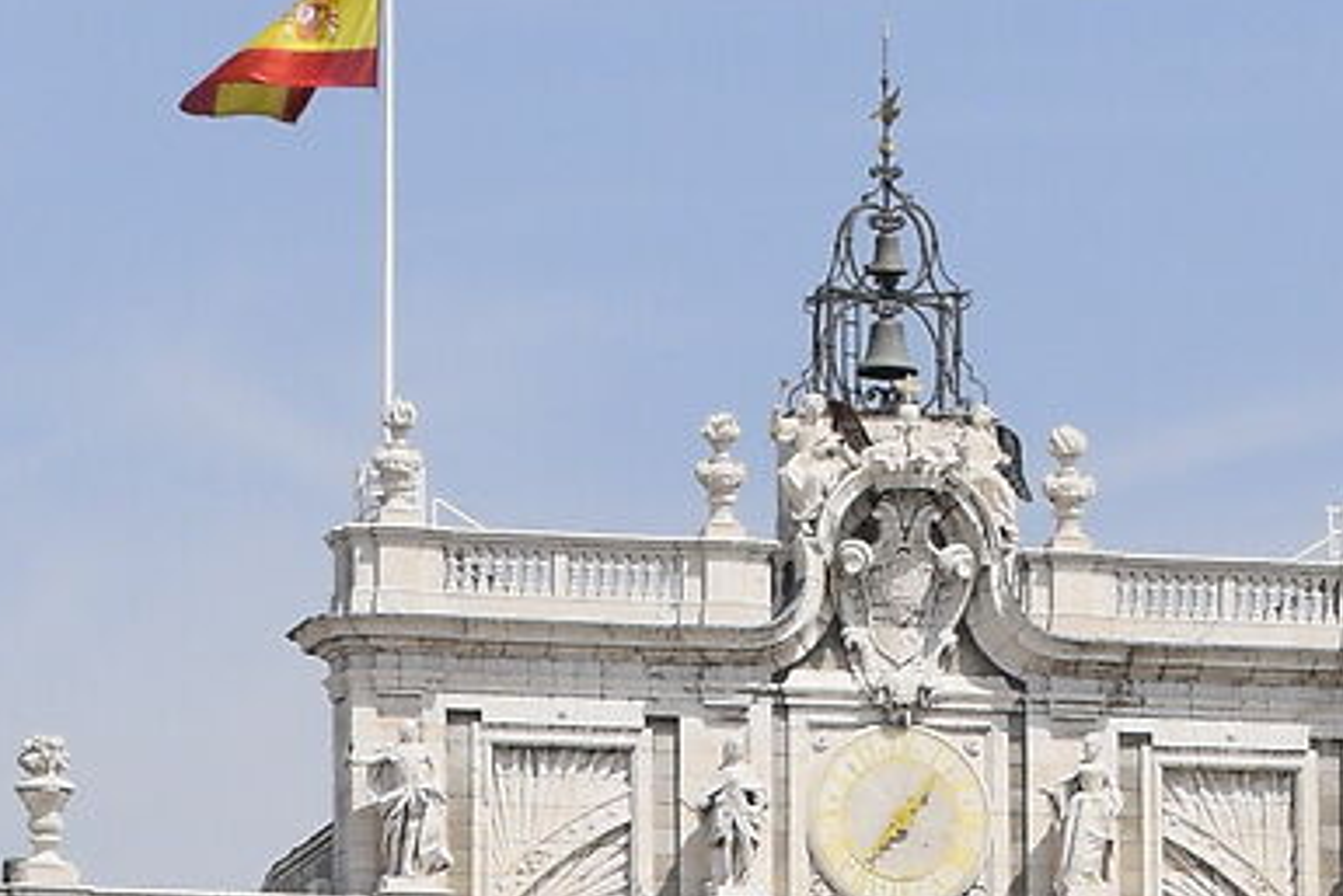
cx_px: 1130
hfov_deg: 6.5
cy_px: 1851
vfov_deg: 4.3
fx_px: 11867
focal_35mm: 318
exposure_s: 1/500
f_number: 11
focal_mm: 34
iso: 200
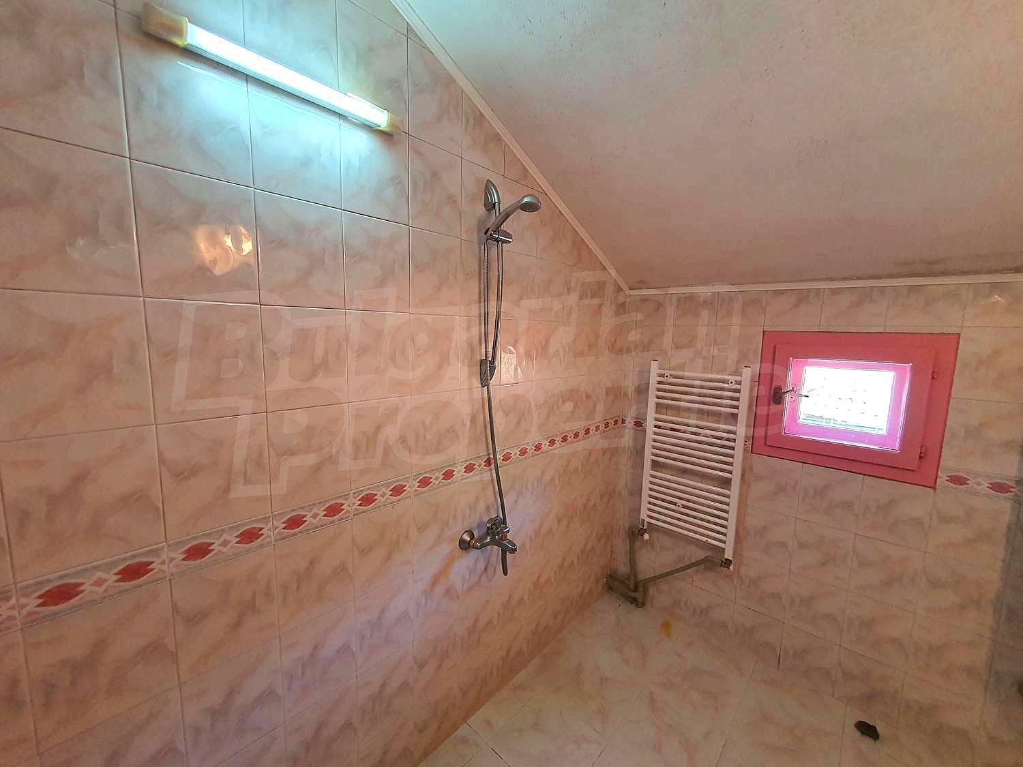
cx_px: 512
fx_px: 384
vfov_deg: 89.9
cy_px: 384
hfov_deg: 106.2
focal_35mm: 13
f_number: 2.2
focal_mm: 1.8
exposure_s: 1/50
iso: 400
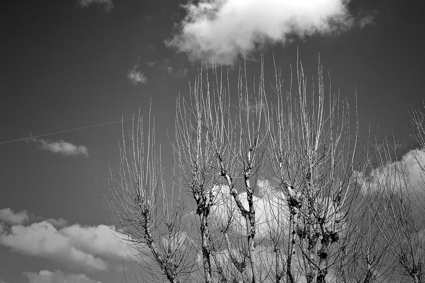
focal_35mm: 39
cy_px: 142
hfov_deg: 49.6
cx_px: 212
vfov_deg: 34.2
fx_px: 460
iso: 100
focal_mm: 26
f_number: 11
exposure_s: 1/80
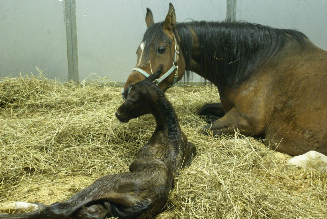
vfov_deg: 22.7
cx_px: 164
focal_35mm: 60
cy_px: 110
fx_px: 546
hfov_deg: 33.4
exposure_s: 1/15
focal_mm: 40
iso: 800
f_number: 5.6
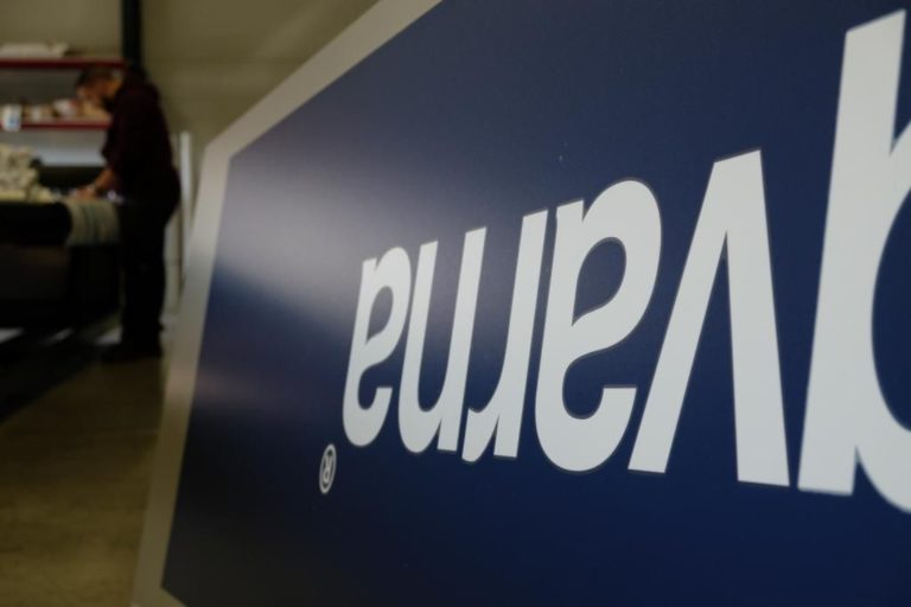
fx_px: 1417
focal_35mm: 56
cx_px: 456
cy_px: 304
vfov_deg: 24.2
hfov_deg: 35.6
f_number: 4.5
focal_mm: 37.4
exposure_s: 1/110
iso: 800
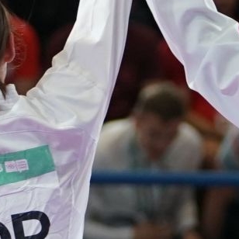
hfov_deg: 2.3
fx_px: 6046
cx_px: 132
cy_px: 68
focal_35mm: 774
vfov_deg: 2.3
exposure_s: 1/1000
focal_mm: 104
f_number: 2.8
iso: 1600
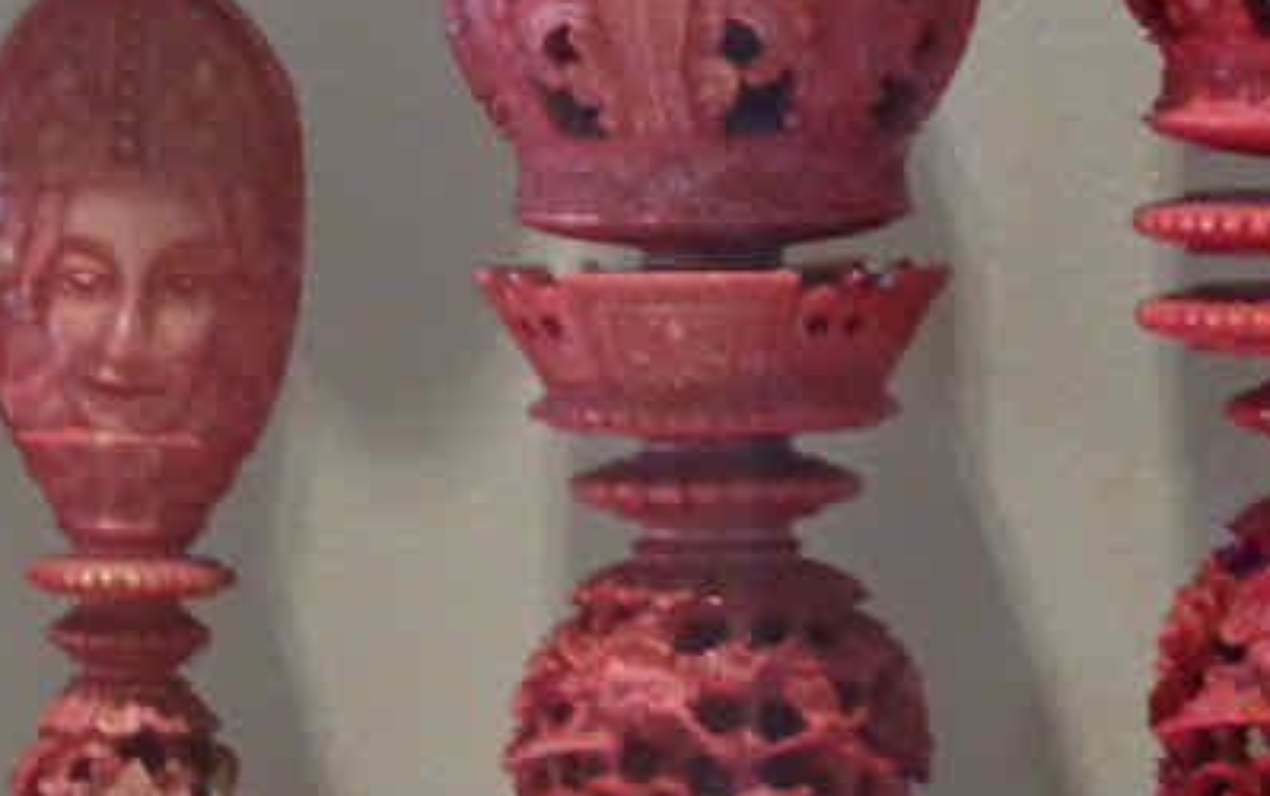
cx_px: 1744
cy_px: 121
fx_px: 12711
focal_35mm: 367
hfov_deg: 5.7
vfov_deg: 3.6
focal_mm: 18.53
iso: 800
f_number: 5
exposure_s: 1/20
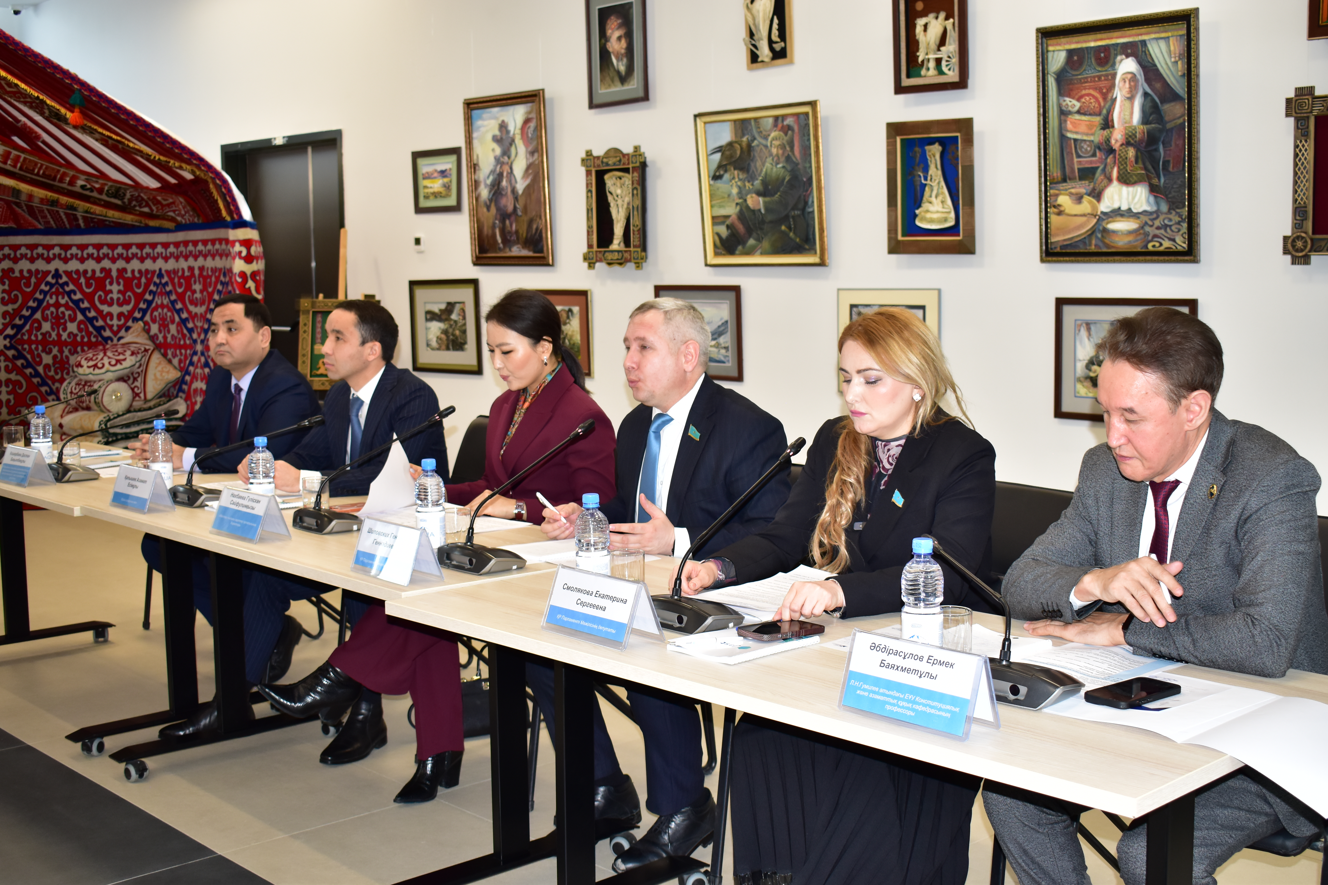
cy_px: 442
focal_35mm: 42
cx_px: 664
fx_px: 1549
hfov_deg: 46.4
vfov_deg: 31.9
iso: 500
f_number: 4.2
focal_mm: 28
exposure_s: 1/60
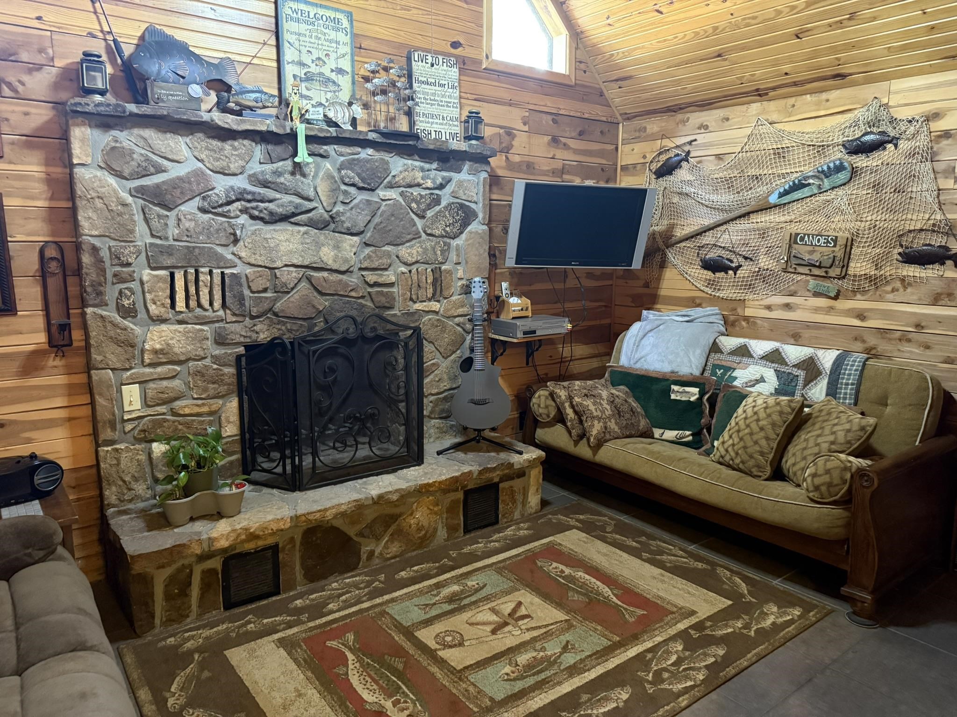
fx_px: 664
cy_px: 358
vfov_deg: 56.8
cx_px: 478
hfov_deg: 71.6
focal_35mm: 24
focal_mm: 6.76
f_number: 1.78
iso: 800
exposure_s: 1/30
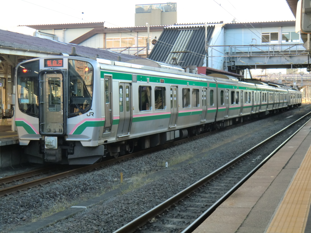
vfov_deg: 22.6
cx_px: 156
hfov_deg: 29.8
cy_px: 116
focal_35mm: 65
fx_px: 584
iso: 100
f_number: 4.4
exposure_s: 1/60
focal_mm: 11.6
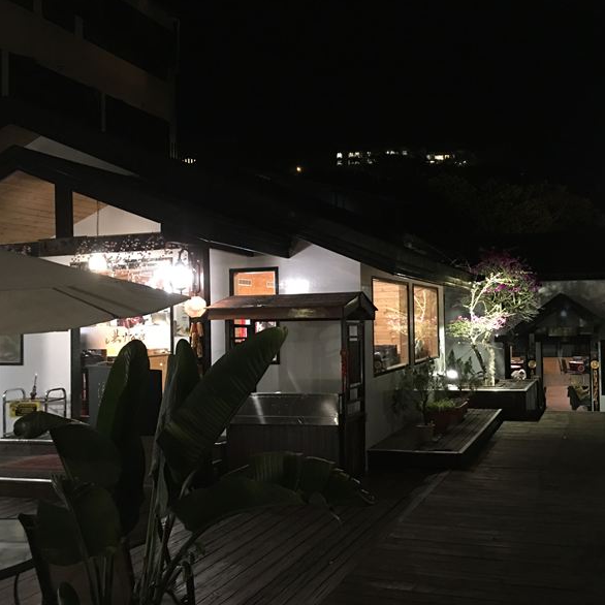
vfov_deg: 47.2
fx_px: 692
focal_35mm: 35
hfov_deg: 46.8
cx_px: 379
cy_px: 304
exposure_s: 1/4
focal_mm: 4.15
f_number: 2.2
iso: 125
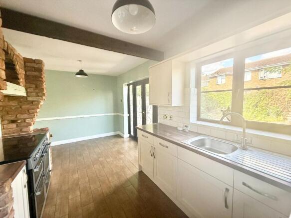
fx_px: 118
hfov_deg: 102.1
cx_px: 146
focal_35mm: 14
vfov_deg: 85.7
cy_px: 109
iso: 125
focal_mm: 2.22
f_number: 2.2
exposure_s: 1/99
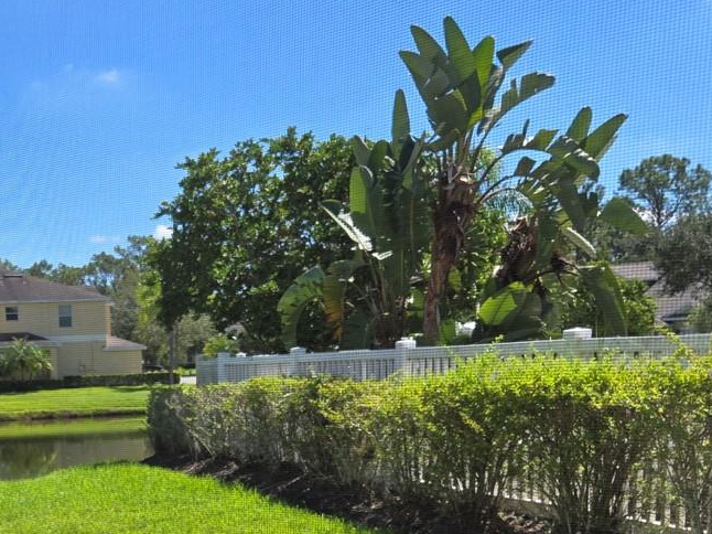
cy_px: 560
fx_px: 1172
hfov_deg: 32.5
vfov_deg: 24.2
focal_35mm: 57
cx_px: 103
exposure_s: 1/924
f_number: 1.8
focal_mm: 5.4
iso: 25
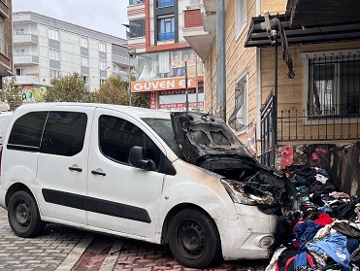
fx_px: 437
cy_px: 184
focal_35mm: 42
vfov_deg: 34.1
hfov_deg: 44.2
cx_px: 235
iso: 50
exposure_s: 1/432
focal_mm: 5.1
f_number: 1.6
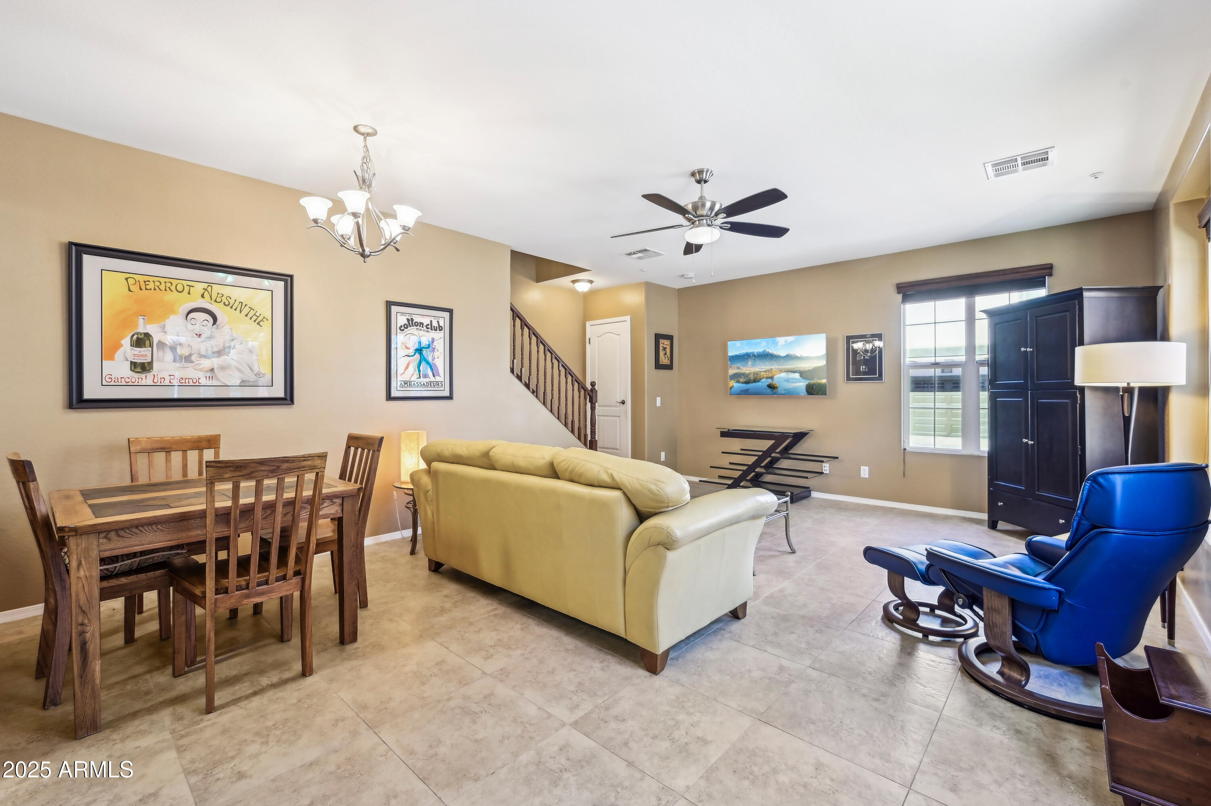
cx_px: 606
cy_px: 403
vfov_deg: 77.2
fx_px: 504
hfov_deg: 100.4
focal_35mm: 15
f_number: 8
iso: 320
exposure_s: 1/6
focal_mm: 15
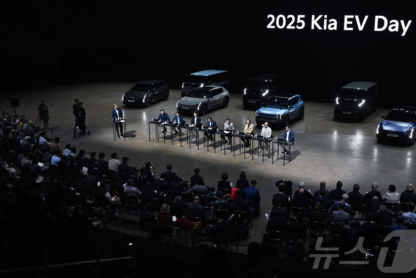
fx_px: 485
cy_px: 133
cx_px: 215
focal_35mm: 42
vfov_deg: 31.9
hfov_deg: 46.4
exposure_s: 1/200
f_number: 6.3
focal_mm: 40
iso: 2000
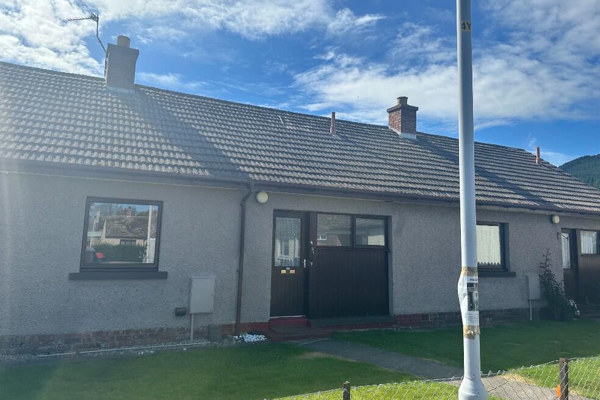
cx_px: 288
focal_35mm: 26
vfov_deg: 49.5
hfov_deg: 69.4
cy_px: 179
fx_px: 433
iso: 80
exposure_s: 1/5000
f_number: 1.78
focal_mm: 6.86
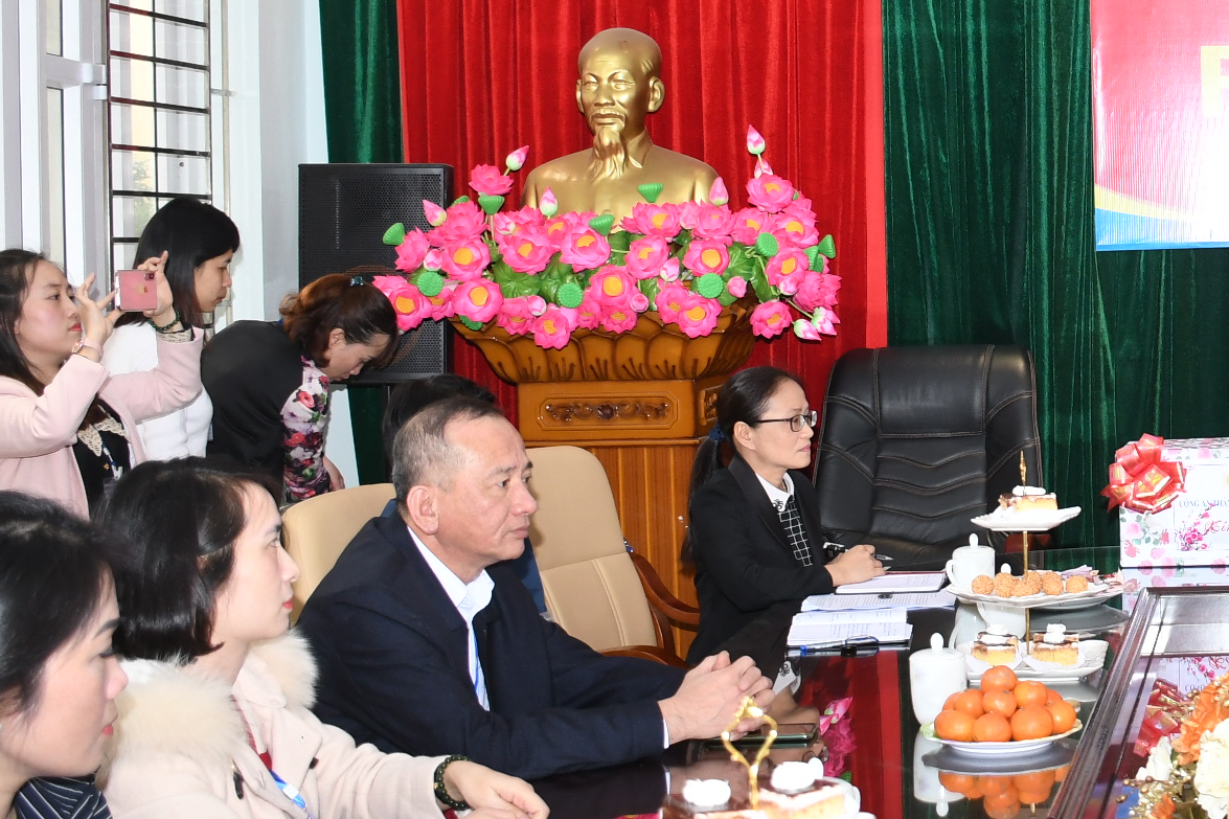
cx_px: 1252
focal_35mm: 64
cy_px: 204
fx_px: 2184
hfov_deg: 29.2
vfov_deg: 21.1
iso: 500
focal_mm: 18
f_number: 3.5
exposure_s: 1/200
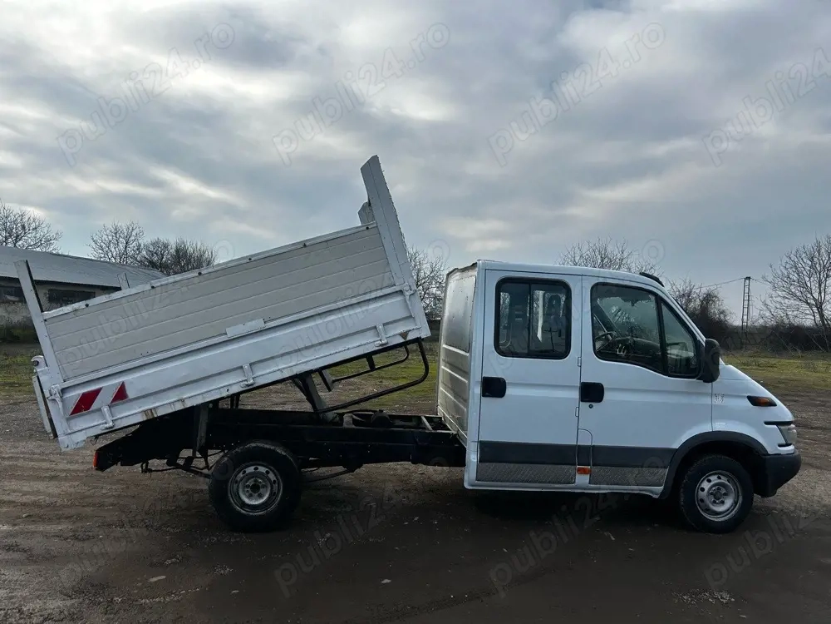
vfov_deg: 53.1
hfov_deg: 67.3
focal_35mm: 26
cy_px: 312
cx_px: 416
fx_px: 624
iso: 50
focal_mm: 5.7
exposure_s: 1/3077
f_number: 1.5
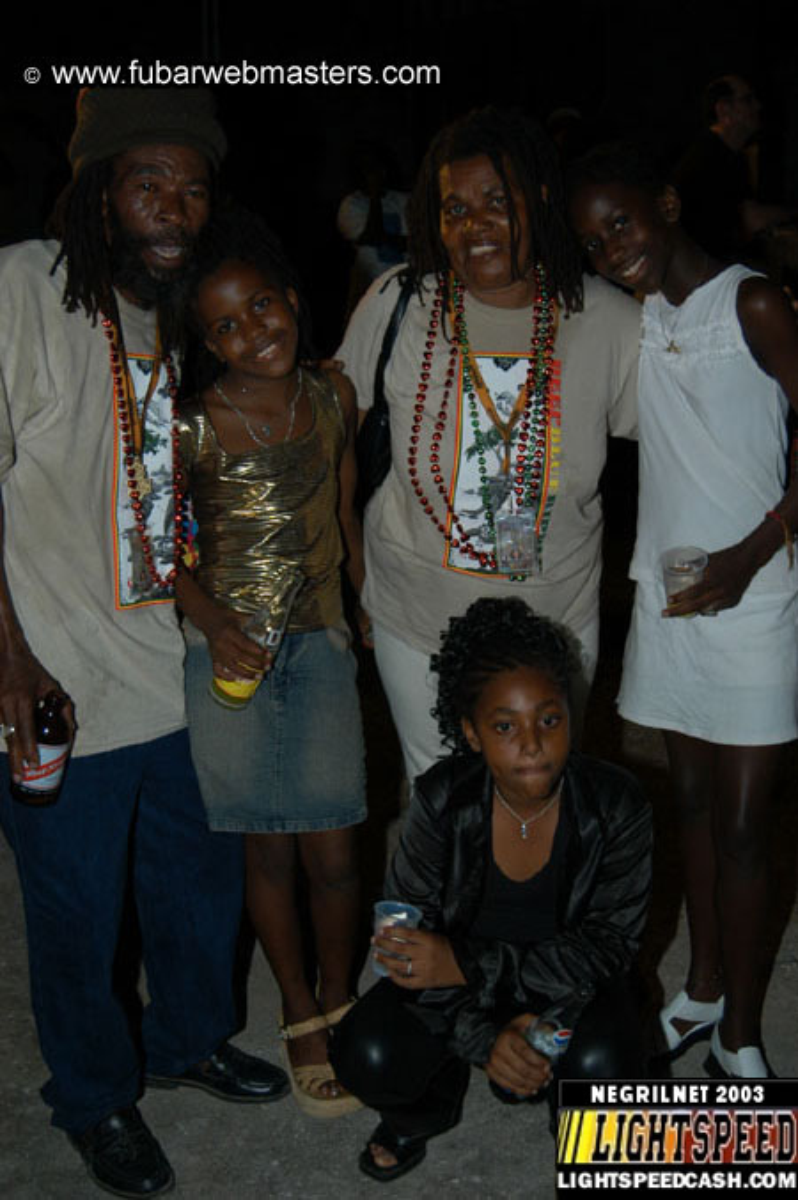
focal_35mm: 45
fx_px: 1499
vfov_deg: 43.6
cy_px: 600
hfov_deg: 29.8
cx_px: 399
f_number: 5
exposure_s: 1/60
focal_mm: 30
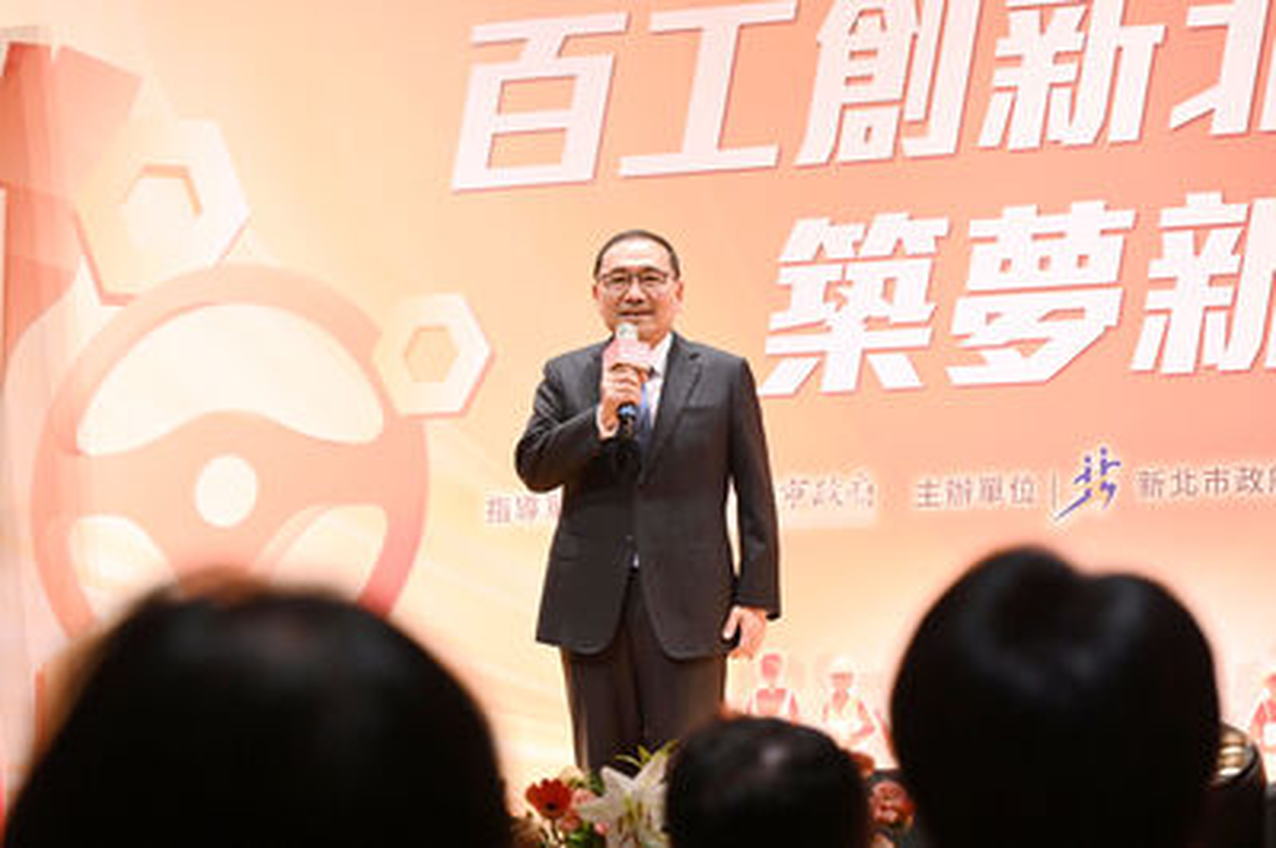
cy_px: 424
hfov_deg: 17.1
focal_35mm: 120
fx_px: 4250
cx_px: 638
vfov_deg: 11.4
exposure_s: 1/125
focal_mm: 80
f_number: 4
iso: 1250
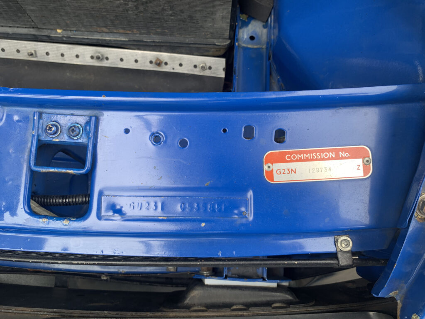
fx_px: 319
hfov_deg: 67.3
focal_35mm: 26
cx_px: 212
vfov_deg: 53.1
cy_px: 160
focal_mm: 4.25
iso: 25
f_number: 1.8
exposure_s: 1/202
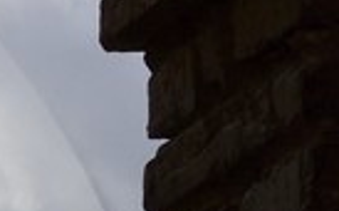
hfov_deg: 5.9
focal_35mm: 334
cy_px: 526
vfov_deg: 3.8
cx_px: -598
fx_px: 3079
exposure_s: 1/160
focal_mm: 28
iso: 200
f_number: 18
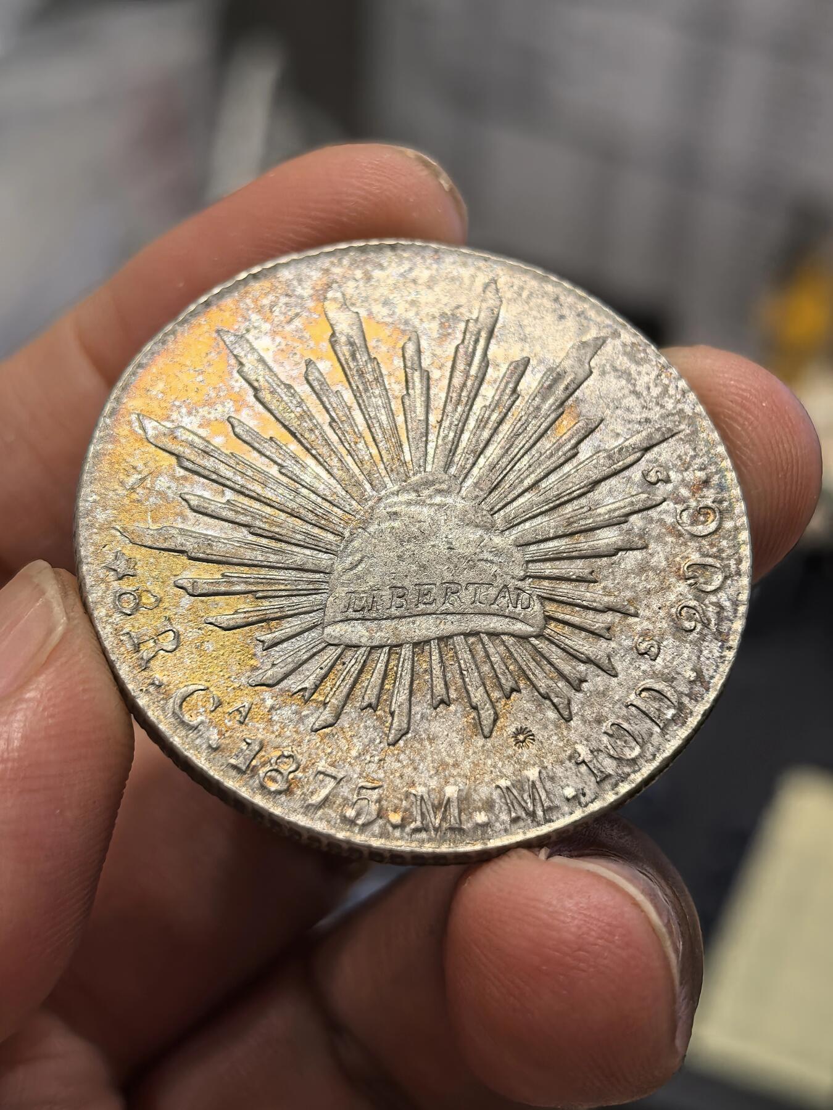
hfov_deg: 27.0
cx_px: 416
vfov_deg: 35.5
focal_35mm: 54
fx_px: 1733
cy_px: 555
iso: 160
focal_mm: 6.98
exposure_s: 1/100
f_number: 2
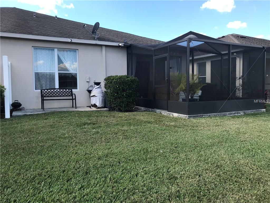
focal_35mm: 28
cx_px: 135
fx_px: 218
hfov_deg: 63.4
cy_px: 102
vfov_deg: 49.7
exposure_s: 1/602
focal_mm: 3.99
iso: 20
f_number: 1.8
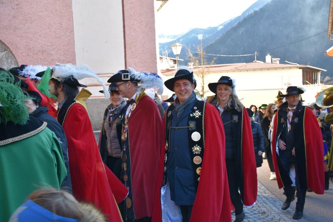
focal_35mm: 39
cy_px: 111
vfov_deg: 34.2
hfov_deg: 49.5
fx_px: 361
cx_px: 166
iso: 200
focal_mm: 26
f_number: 5.6
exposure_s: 1/125
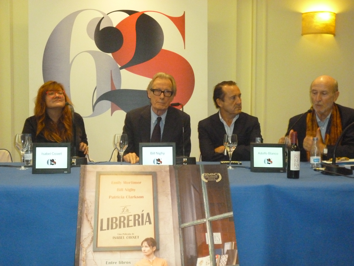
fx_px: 491
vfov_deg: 30.3
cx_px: 177
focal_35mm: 48
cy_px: 133
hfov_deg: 39.7
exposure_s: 1/60
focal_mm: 8.6
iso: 1000
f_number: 4
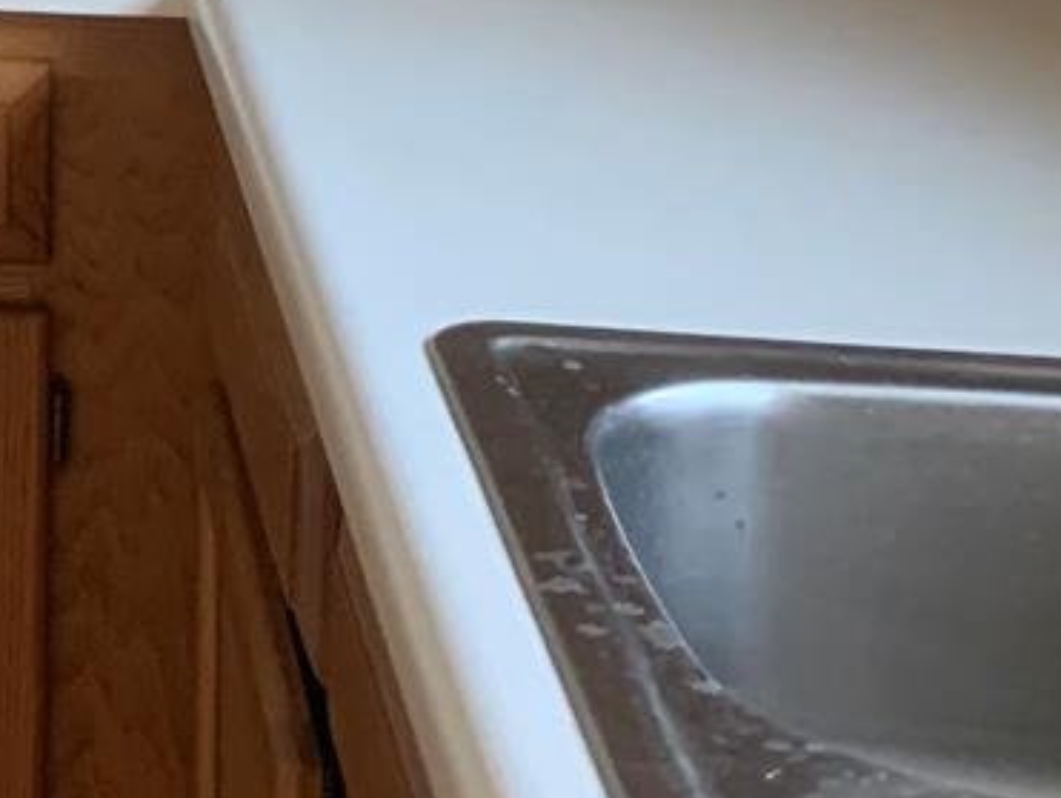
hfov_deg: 14.8
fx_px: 3436
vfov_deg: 12.4
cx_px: -981
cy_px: -501
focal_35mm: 112
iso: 320
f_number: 1.8
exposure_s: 1/60
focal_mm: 4.25
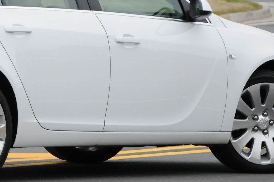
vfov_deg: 2.9
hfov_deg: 4.3
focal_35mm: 475
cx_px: 3
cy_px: 48
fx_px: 3612
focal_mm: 122
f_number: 5.6
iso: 1000
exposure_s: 1/1000
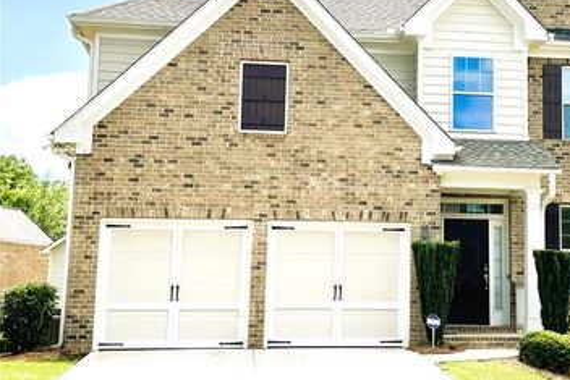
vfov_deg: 20.0
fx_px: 1077
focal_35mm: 68
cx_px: 403
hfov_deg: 29.3
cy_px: 127
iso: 80
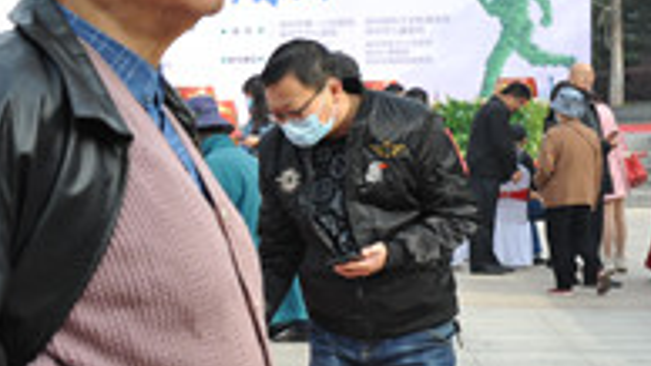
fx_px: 2675
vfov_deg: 7.8
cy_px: 304
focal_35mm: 155
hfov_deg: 13.4
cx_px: -208
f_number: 10
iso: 1000
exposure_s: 1/400
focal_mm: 48
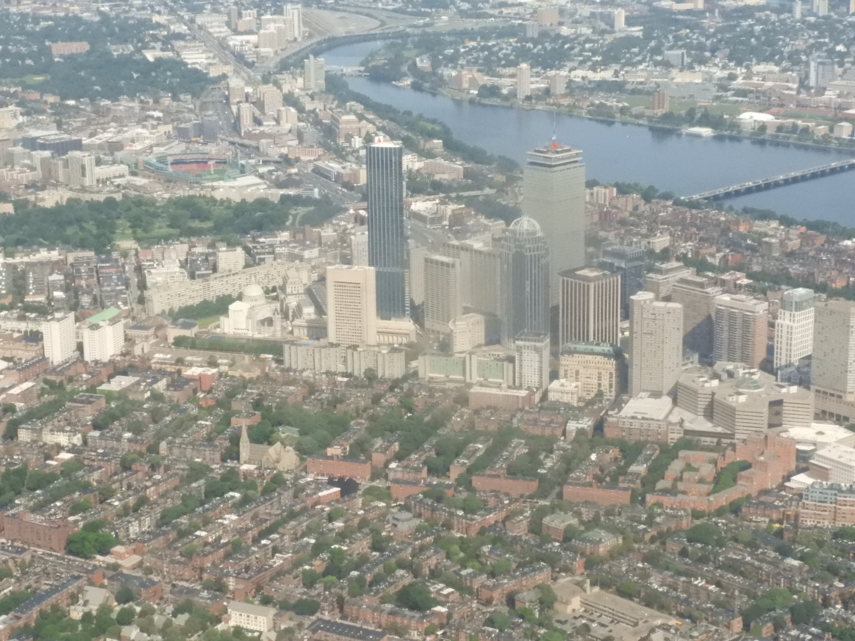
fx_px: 1976
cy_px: 320
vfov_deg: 18.4
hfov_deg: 24.4
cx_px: 428
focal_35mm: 80
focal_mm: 14.3
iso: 1600
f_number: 8
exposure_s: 1/1250
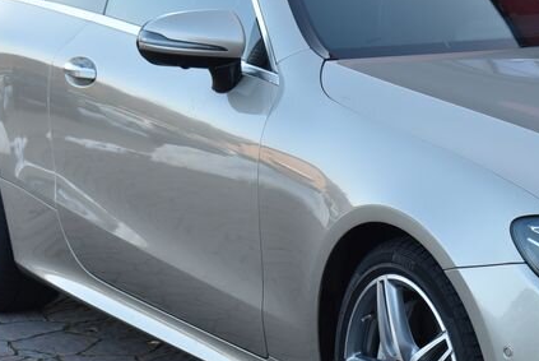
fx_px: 1993
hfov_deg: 15.1
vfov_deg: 10.3
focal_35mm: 133
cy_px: 196
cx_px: 554
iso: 500
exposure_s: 1/125
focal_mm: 55
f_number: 5.6
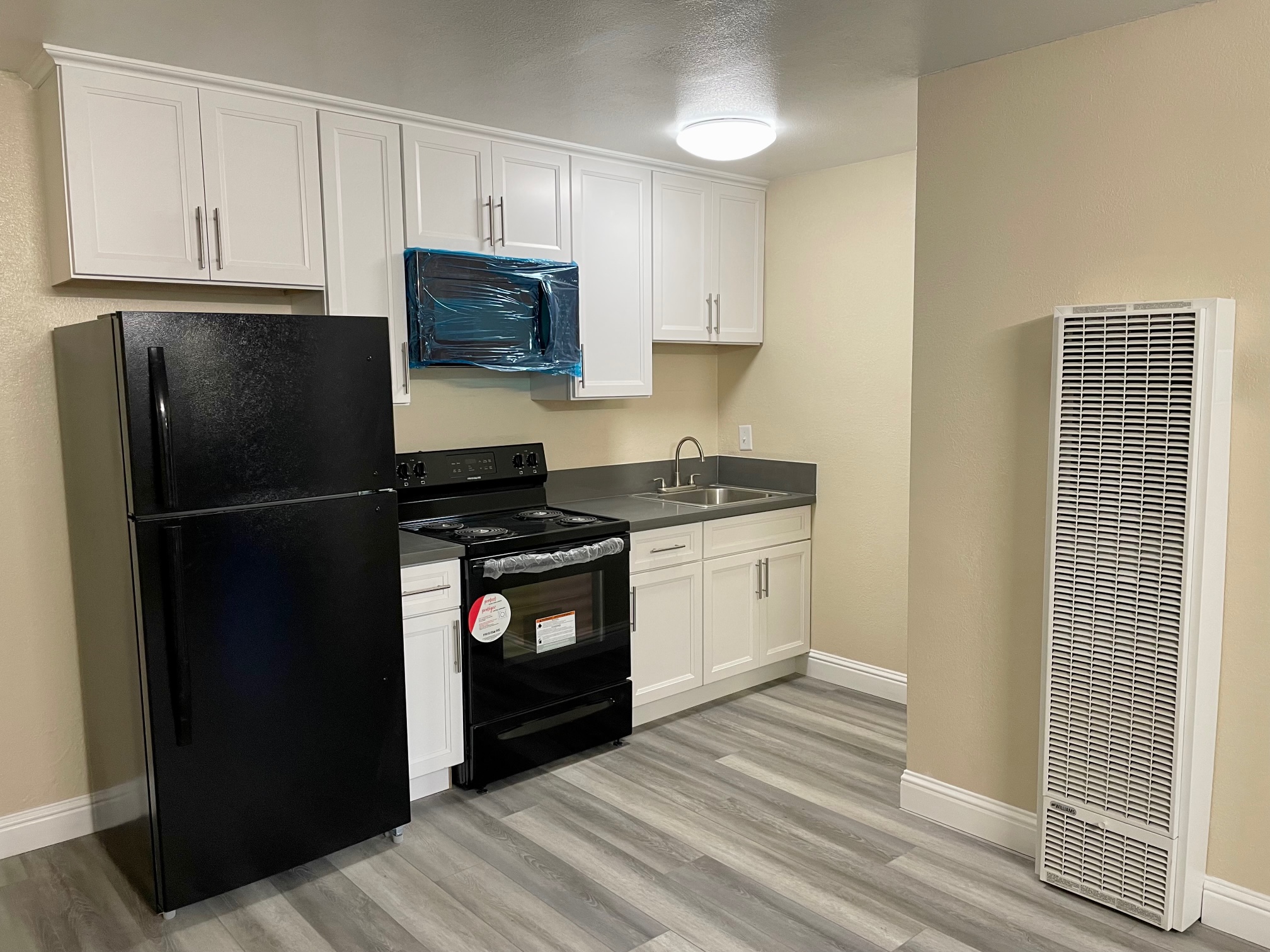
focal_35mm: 26
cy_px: 476
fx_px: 954
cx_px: 635
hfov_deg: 67.3
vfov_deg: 53.1
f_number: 1.6
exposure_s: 1/60
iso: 80
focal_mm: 4.2
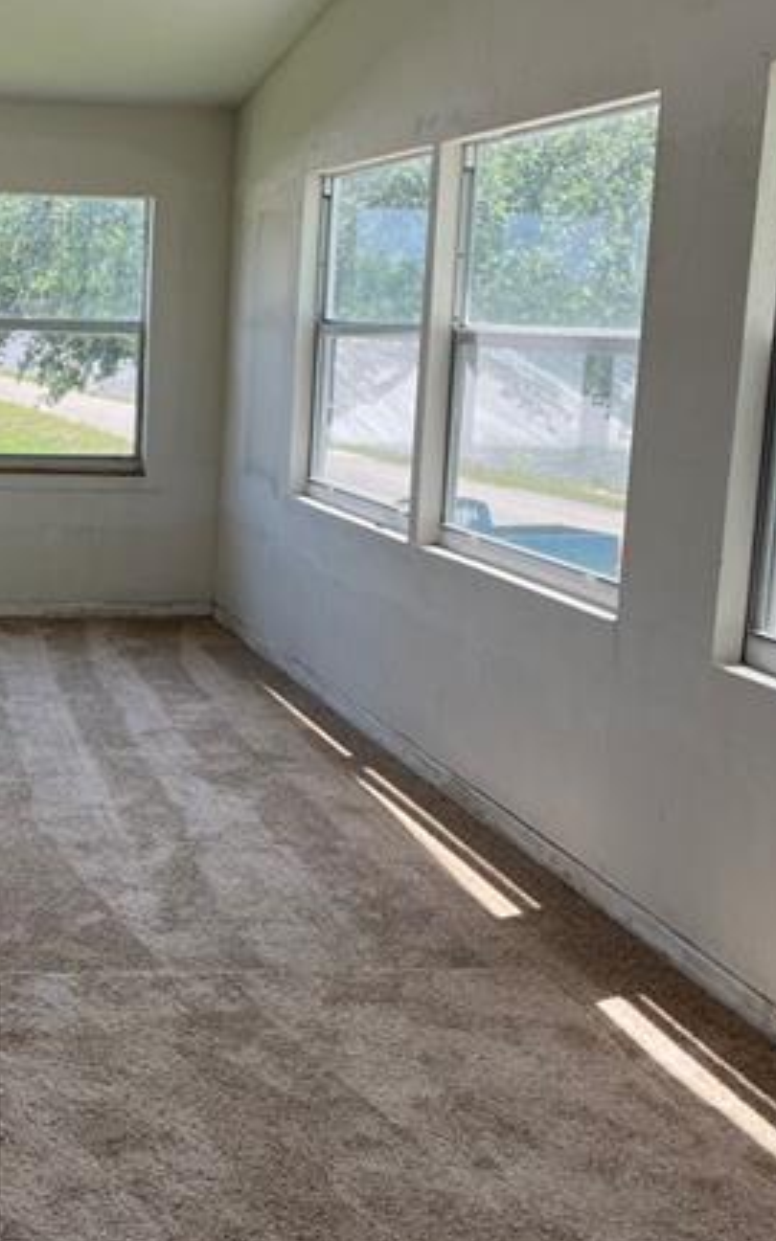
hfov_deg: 25.5
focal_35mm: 49
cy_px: 592
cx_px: 80
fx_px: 1658
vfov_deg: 41.0
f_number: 1.6
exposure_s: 1/510
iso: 50
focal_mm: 5.1
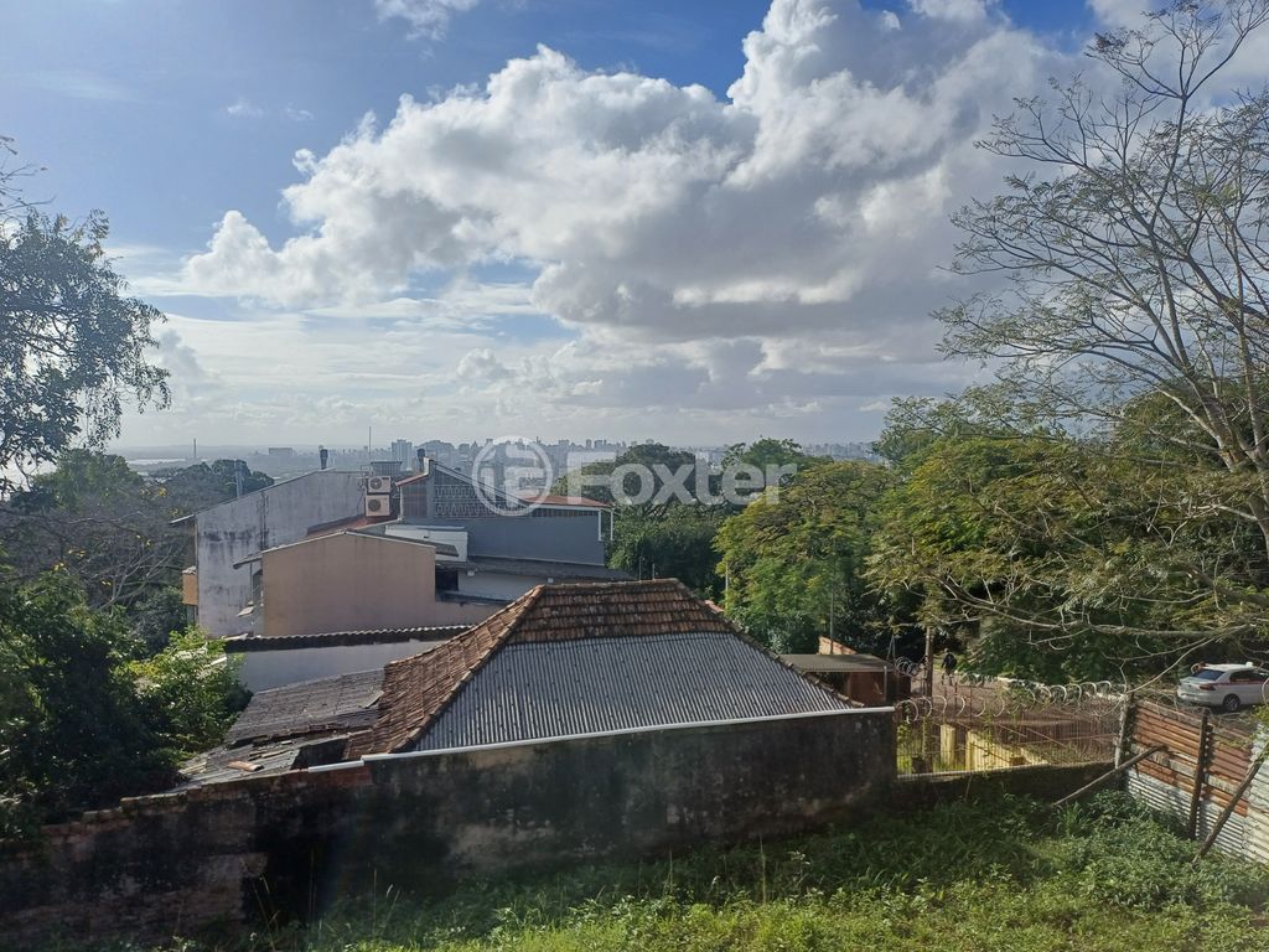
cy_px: 476
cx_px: 634
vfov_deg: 54.9
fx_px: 916
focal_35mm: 25
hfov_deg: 69.4
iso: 50
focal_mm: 4.65
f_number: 1.8
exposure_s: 1/2732
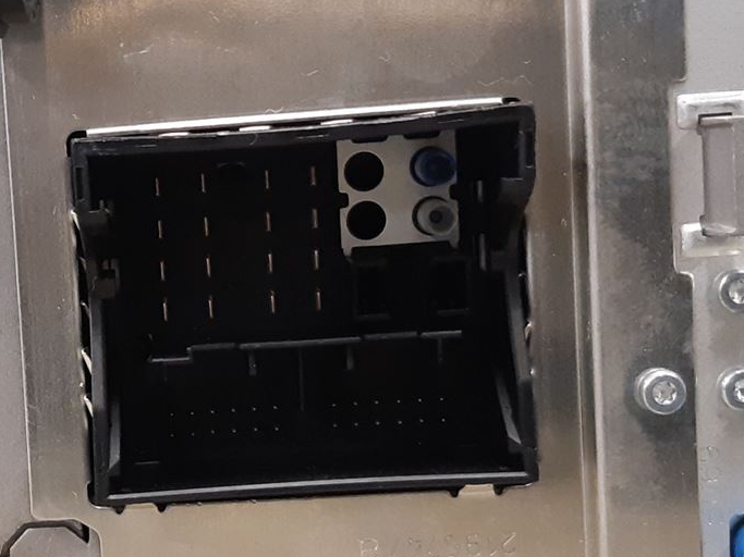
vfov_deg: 18.8
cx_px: 46
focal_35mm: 78
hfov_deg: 24.2
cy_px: 377
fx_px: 1676
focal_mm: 3.93
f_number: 1.7
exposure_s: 1/50
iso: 250
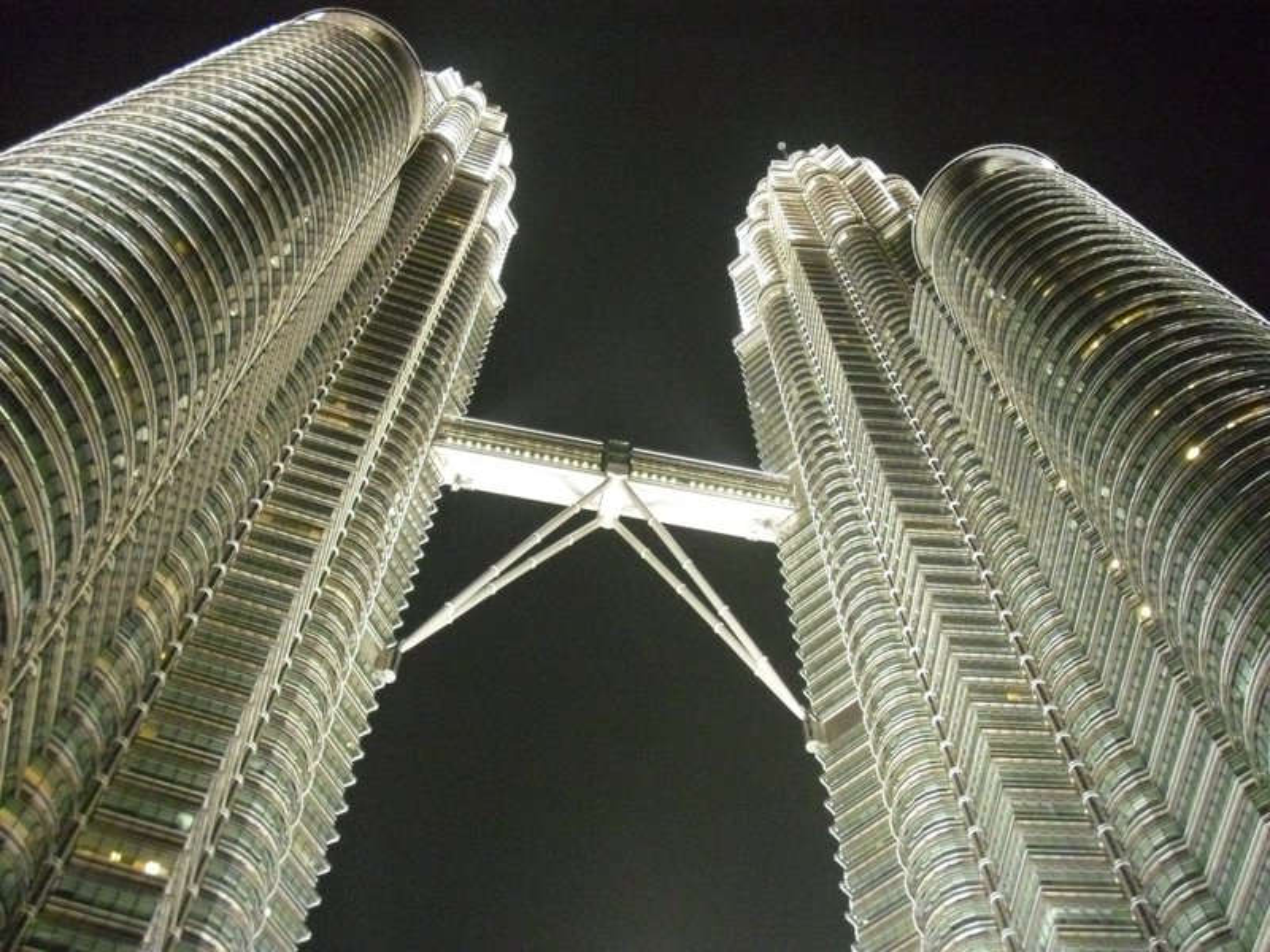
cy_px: 476
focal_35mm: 38
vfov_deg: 37.7
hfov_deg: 49.0
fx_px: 1394
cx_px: 635
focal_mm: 6.2
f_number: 2.8
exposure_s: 1/25
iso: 800
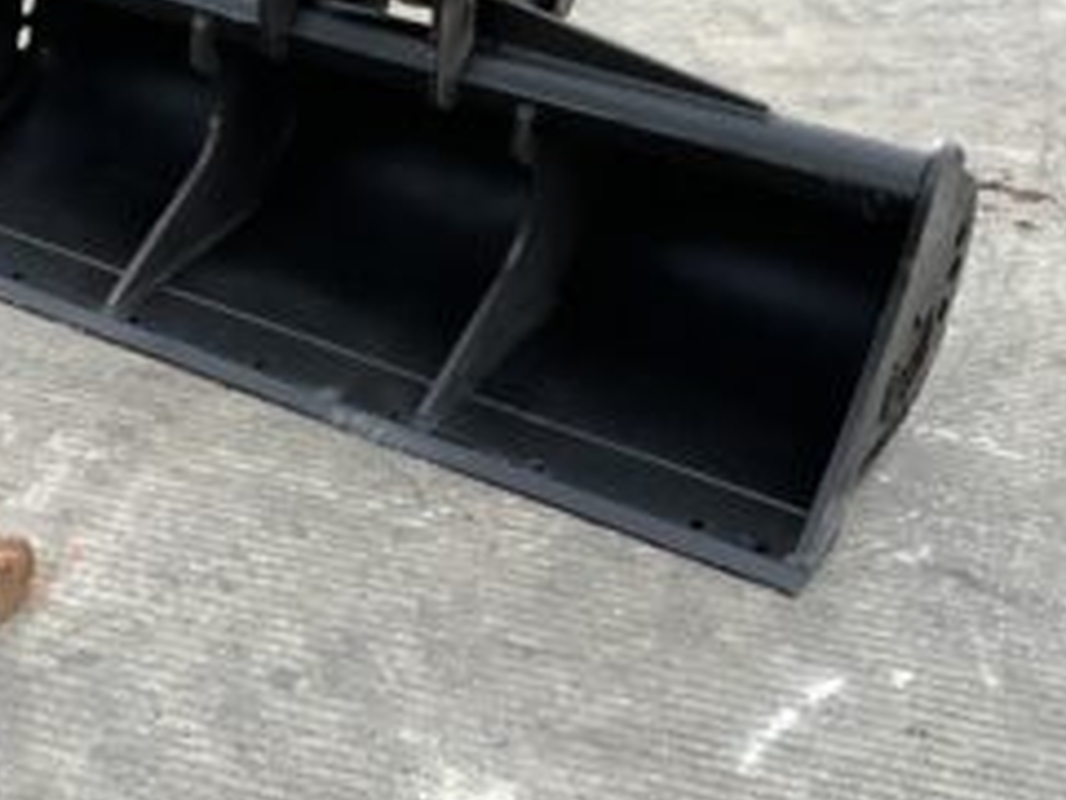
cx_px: -128
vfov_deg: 19.1
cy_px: 305
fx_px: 2372
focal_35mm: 77
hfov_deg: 23.6
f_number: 1.8
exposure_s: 1/432
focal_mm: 3
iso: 16
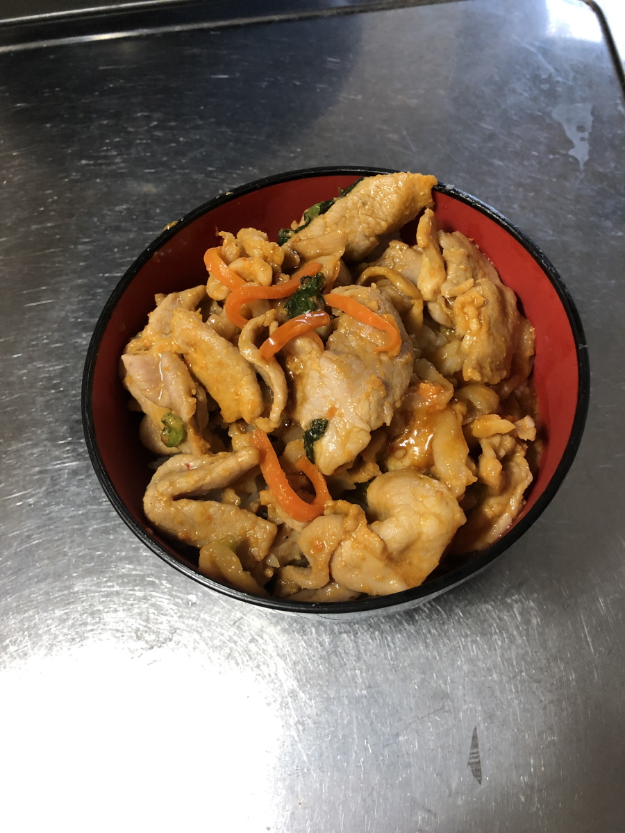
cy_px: 416
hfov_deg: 49.7
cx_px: 312
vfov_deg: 63.4
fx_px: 674
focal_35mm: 28
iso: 80
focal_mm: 3.99
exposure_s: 1/15
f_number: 1.8
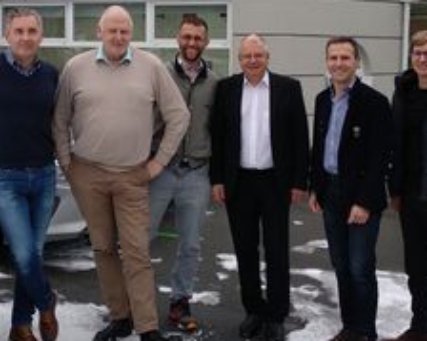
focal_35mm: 58
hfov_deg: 32.5
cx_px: 212
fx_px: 733
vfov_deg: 25.9
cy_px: 90
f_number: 2.2
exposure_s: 1/100
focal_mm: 3.81
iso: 160
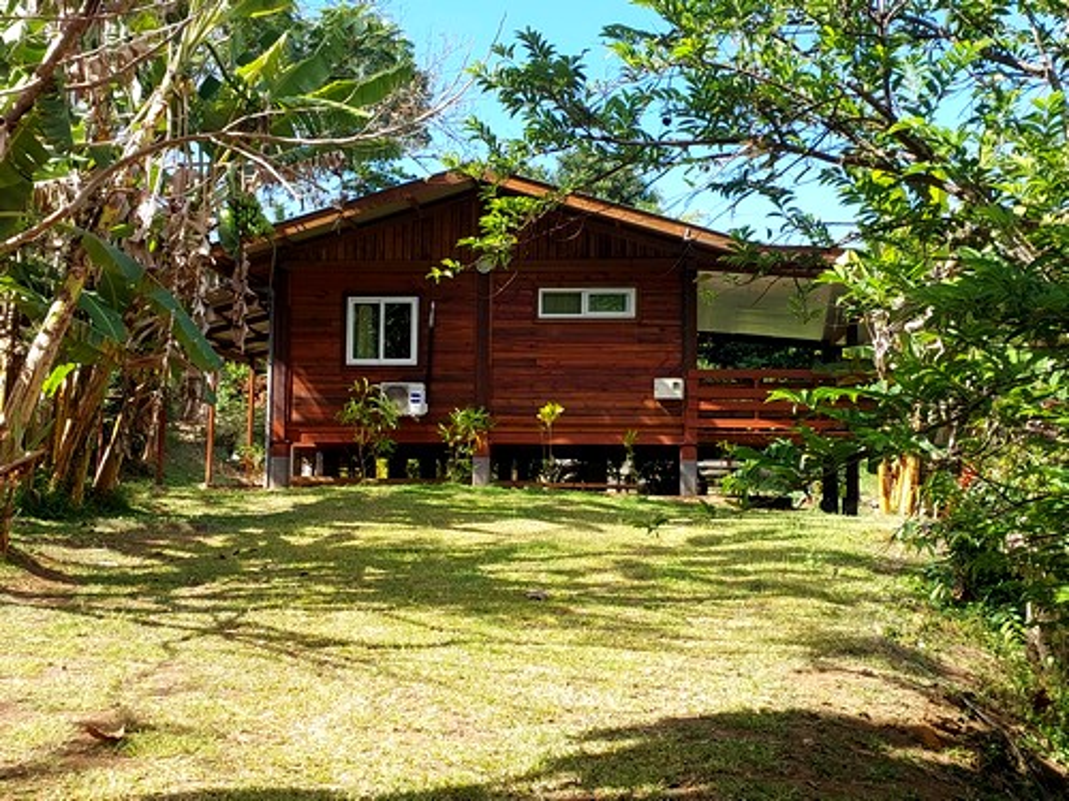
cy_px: 400
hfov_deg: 73.9
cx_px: 534
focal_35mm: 23
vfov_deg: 58.9
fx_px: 710
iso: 25
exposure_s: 1/236
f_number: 1.8
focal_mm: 5.06
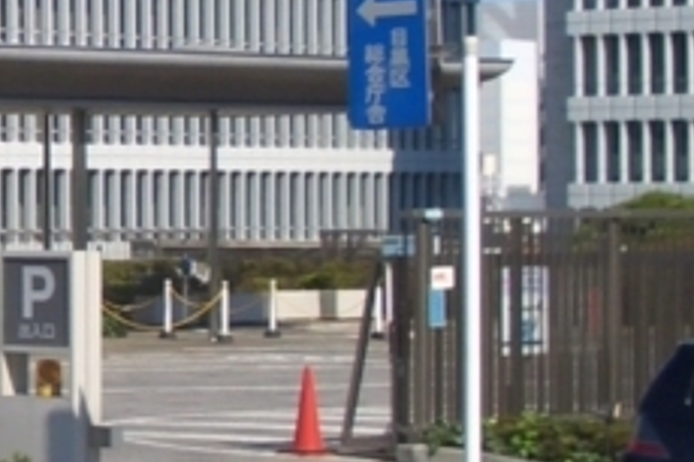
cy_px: 103
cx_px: -483
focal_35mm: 171
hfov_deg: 11.3
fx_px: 3294
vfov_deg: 8.0
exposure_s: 1/500
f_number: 4.3
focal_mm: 5.8
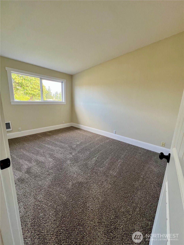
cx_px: 92
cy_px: 122
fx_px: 92
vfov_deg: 106.2
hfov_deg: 89.9
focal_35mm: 13
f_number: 1.8
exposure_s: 1/120
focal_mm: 1.57
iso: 100
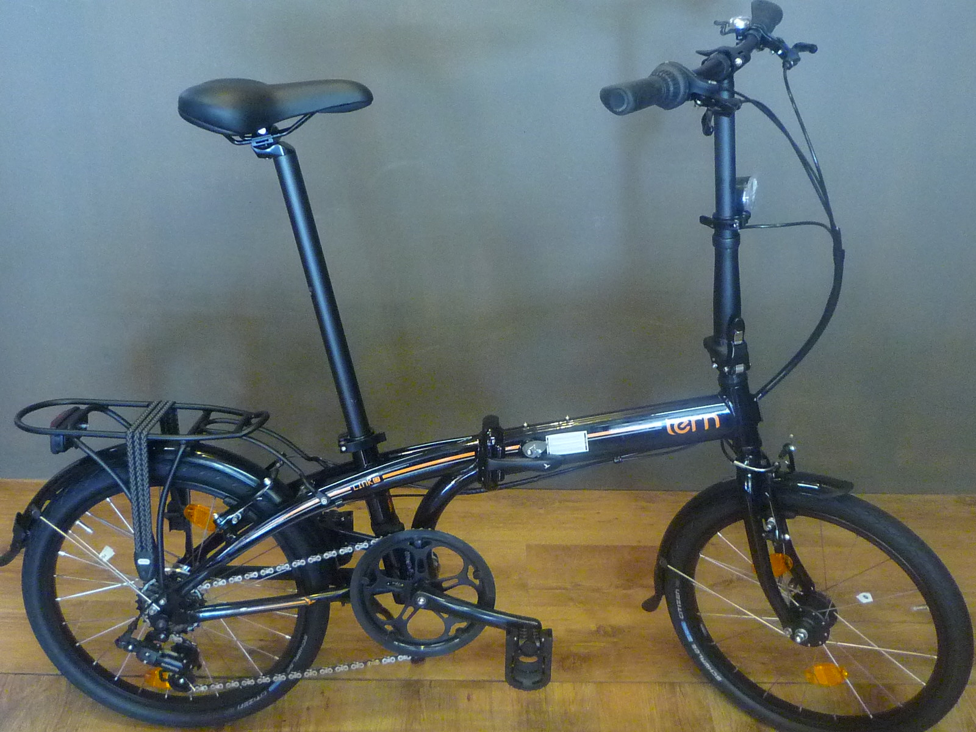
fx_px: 1128
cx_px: 488
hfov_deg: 46.8
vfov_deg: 36.0
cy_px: 366
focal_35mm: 40
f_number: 2.8
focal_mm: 4.4
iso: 400
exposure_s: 1/5
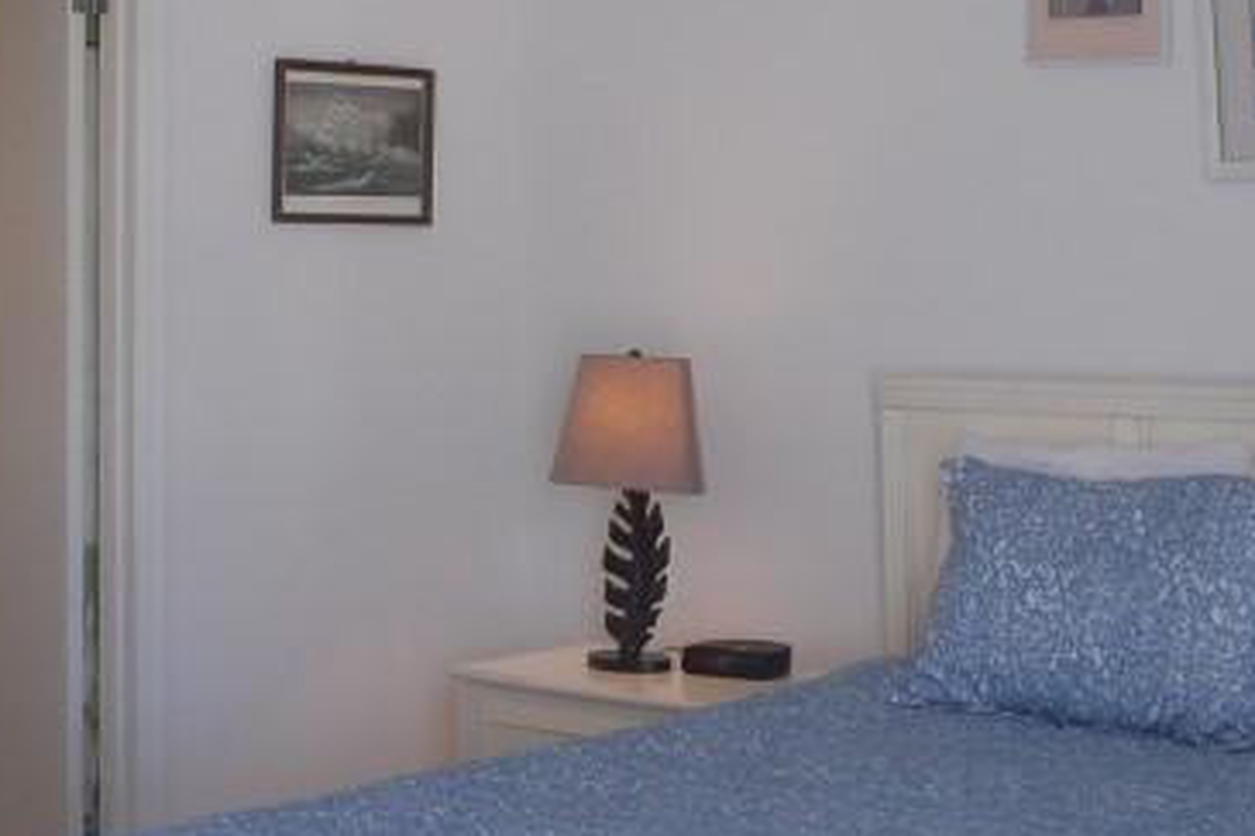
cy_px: 41
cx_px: 719
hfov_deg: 27.7
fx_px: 2544
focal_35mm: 73
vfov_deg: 18.3
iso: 80
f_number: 3.7
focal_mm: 4.5
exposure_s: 1/40
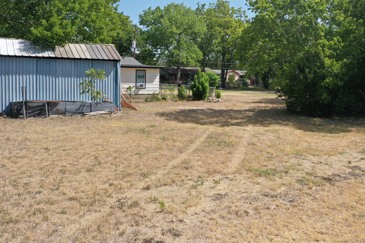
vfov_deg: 38.7
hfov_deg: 55.7
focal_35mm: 34
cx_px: 201
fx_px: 345
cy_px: 97
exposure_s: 1/400
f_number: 5.6
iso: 100
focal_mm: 10.26
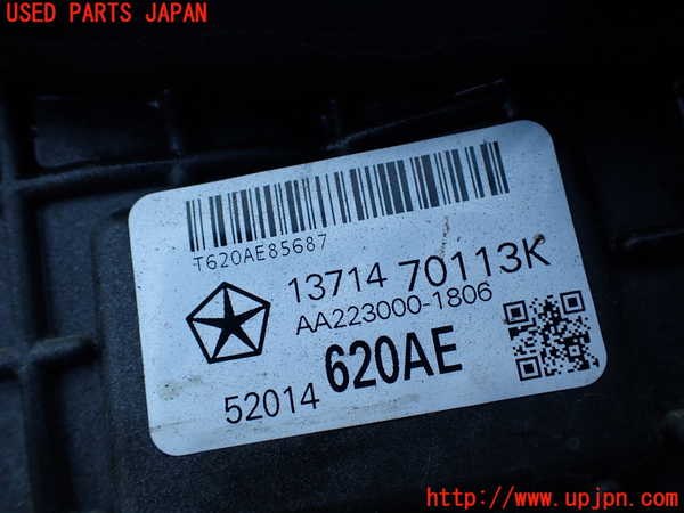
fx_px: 593
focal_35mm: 30
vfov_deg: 46.8
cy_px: 256
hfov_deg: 60.0
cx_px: 342
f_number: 2.3
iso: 100
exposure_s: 1/160
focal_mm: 5.4
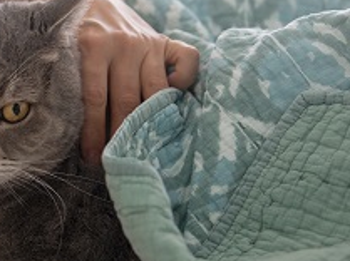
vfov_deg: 6.3
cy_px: 152
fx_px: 2372
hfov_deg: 8.4
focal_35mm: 235
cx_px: -32
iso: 280
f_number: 2.8
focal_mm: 85
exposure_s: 1/100
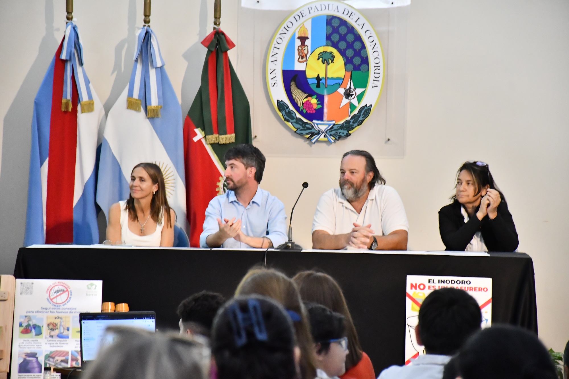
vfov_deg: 8.2
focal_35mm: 168
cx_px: 284
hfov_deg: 12.2
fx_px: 2655
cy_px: 190
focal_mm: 112
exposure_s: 1/100
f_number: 6.3
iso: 4000
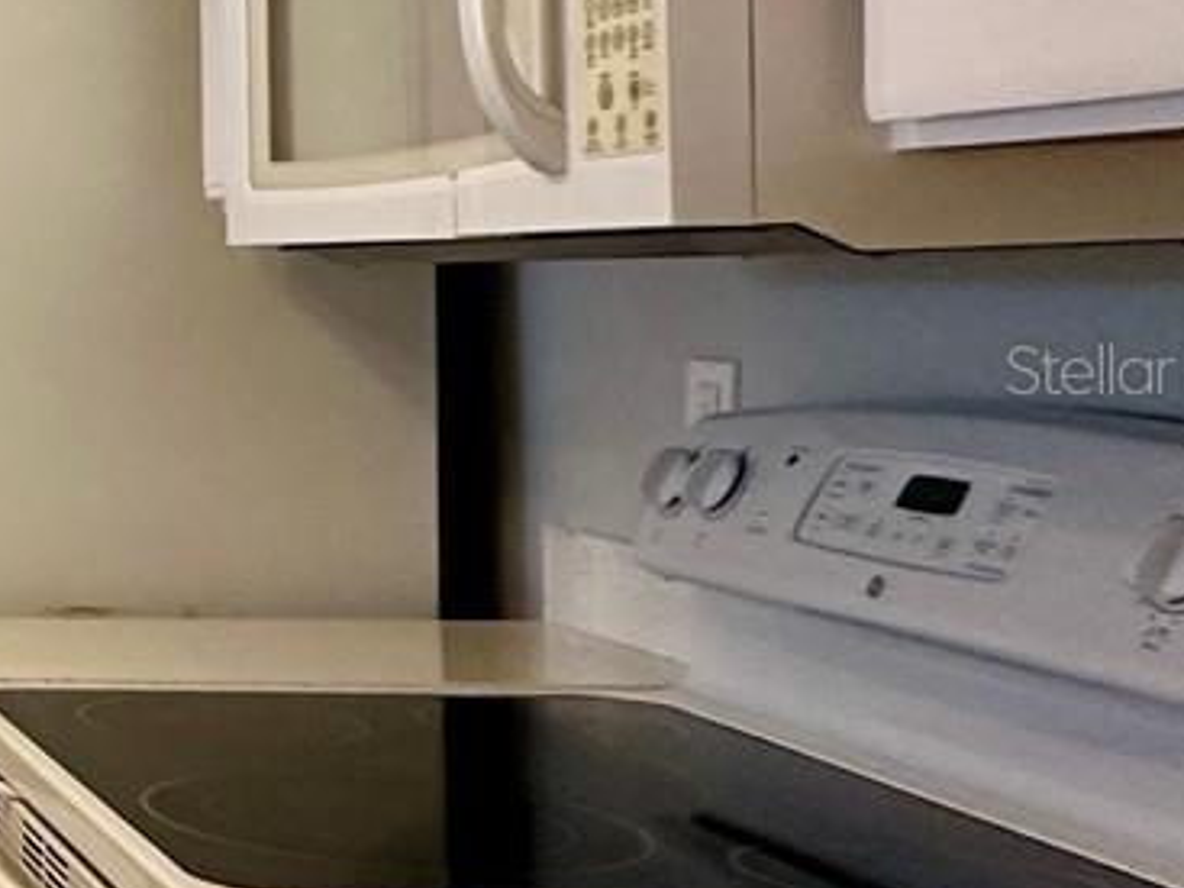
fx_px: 2086
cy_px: 368
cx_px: -1271
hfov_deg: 18.3
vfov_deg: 24.0
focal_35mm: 61
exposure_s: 1/120
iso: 320
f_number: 2.2
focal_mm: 2.22
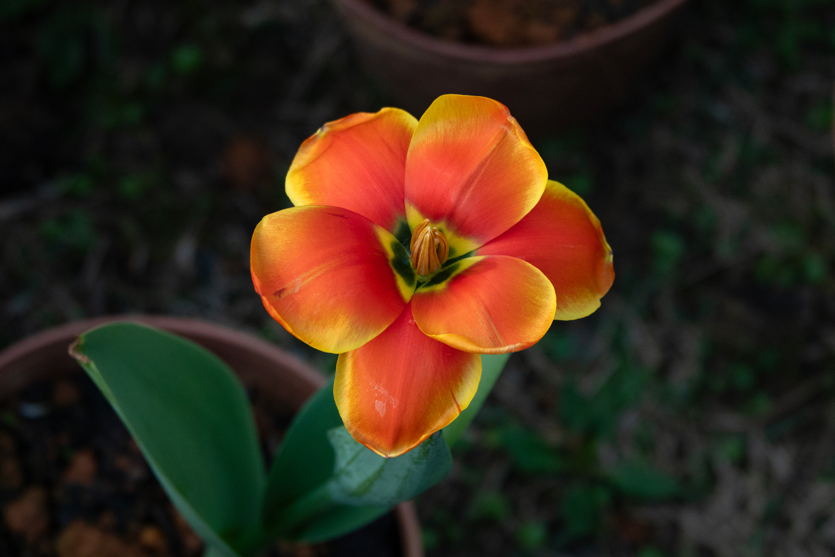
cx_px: 418
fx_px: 2853
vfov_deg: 11.1
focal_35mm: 123
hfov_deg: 16.7
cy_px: 278
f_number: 4
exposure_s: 1/640
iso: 400
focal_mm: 44.93
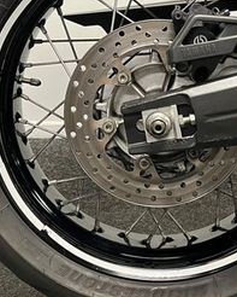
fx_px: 578
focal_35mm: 66
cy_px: 94
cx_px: 154
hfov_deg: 23.1
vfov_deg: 28.5
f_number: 1.6
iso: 250
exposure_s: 1/50
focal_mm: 5.1
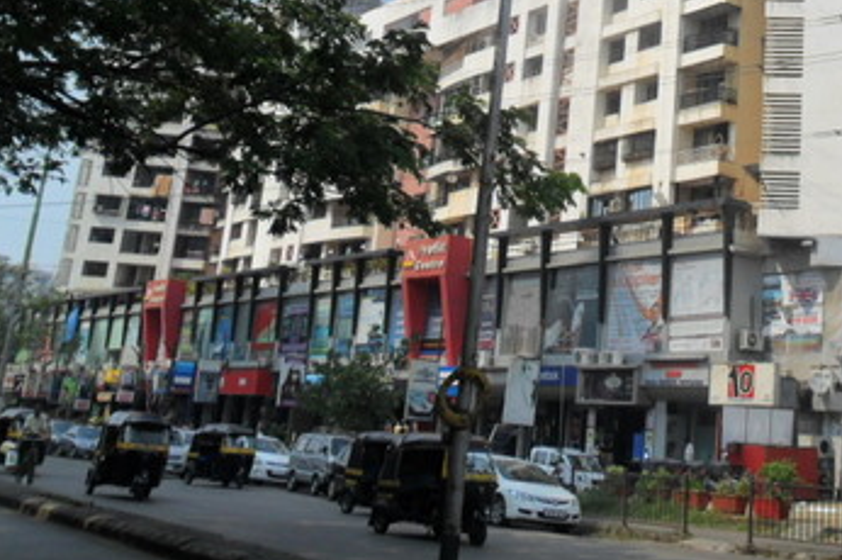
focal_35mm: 52
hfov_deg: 37.1
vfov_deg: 24.9
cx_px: 657
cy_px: 27
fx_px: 1215
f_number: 8.9
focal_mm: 4.9
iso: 100
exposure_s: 1/180
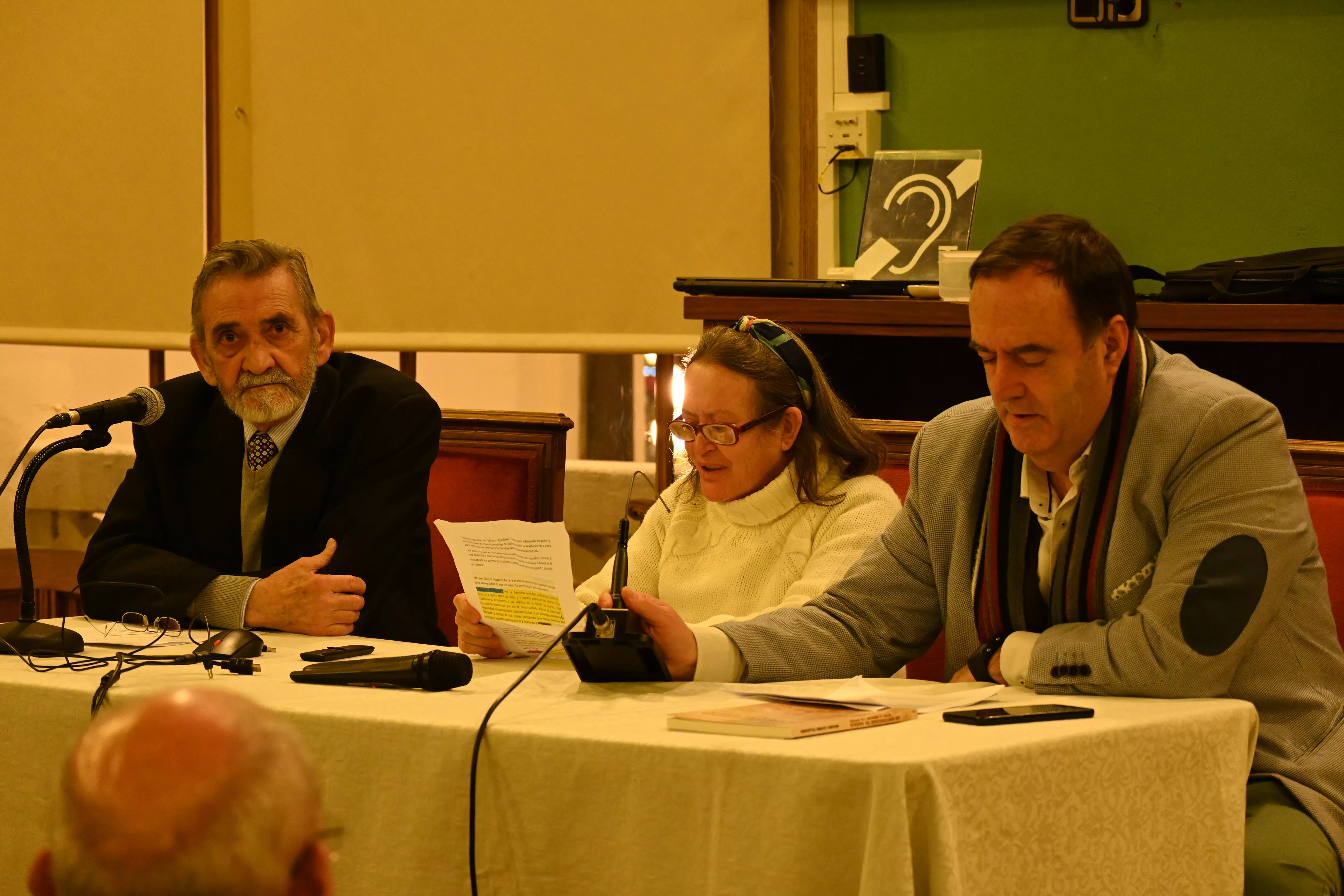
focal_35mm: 106
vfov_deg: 12.9
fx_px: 3976
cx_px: 672
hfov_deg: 19.2
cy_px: 448
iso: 3200
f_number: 4.8
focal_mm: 71
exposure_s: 1/40
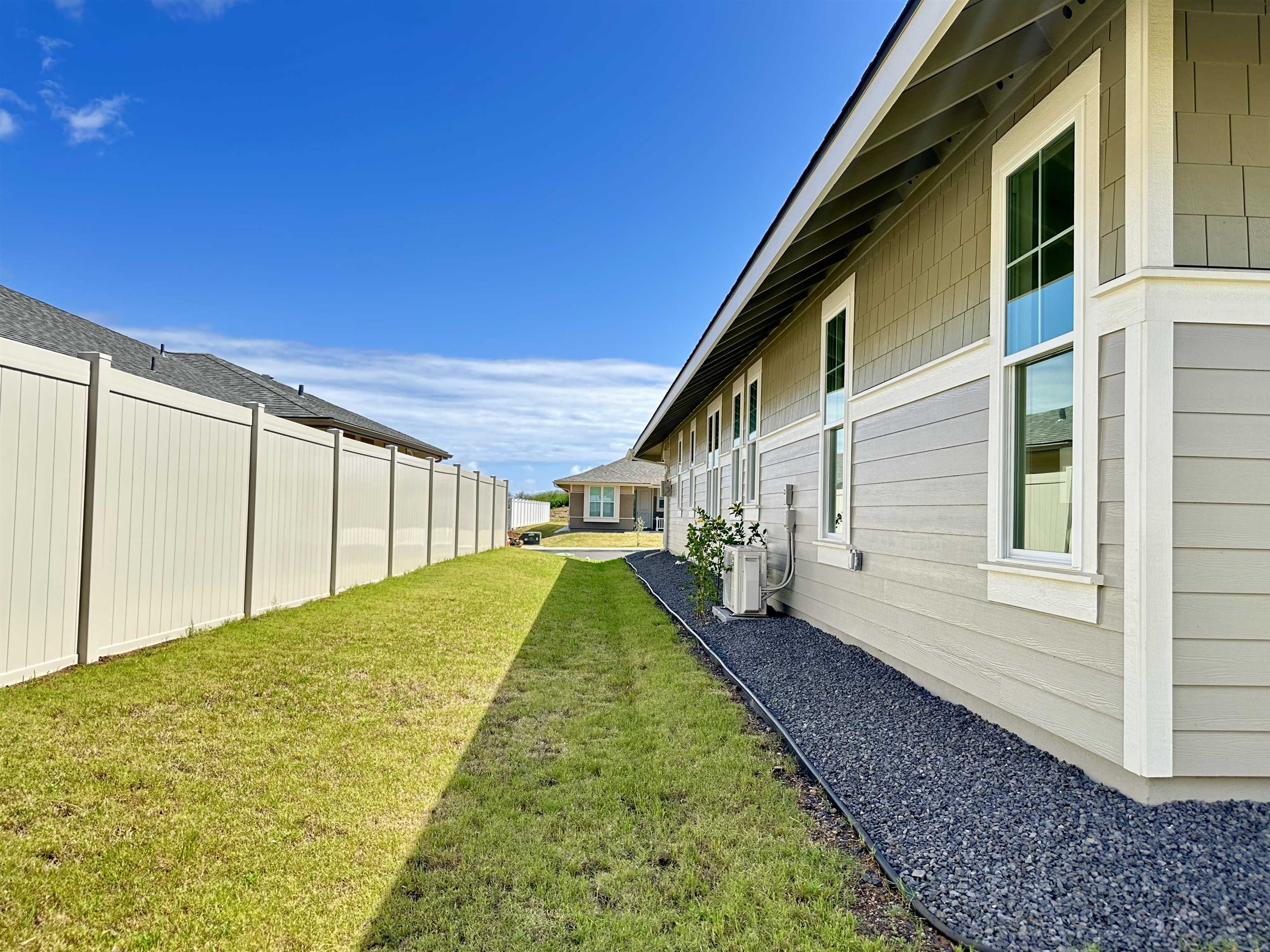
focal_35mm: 24
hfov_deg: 71.6
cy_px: 476
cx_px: 635
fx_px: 881
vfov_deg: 56.8
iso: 80
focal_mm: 6.86
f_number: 1.78
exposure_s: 1/1131
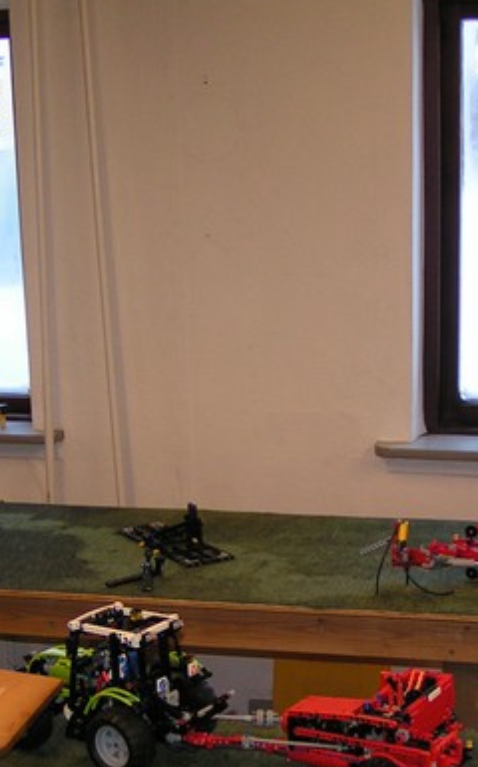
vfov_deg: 30.6
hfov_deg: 19.4
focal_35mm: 67
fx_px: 1399
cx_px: 265
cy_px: 462
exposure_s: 1/50
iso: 80
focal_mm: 5.8
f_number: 2.8
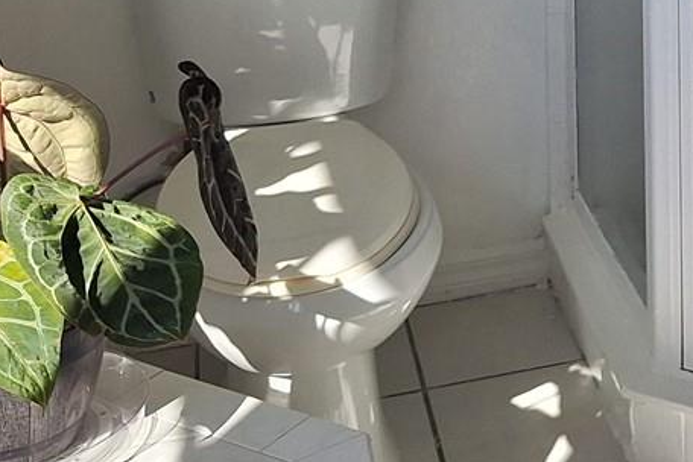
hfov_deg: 22.7
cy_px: -176
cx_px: 774
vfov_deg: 15.3
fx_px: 1617
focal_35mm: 84
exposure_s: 1/1277
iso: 40
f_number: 1.8
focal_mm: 5.54
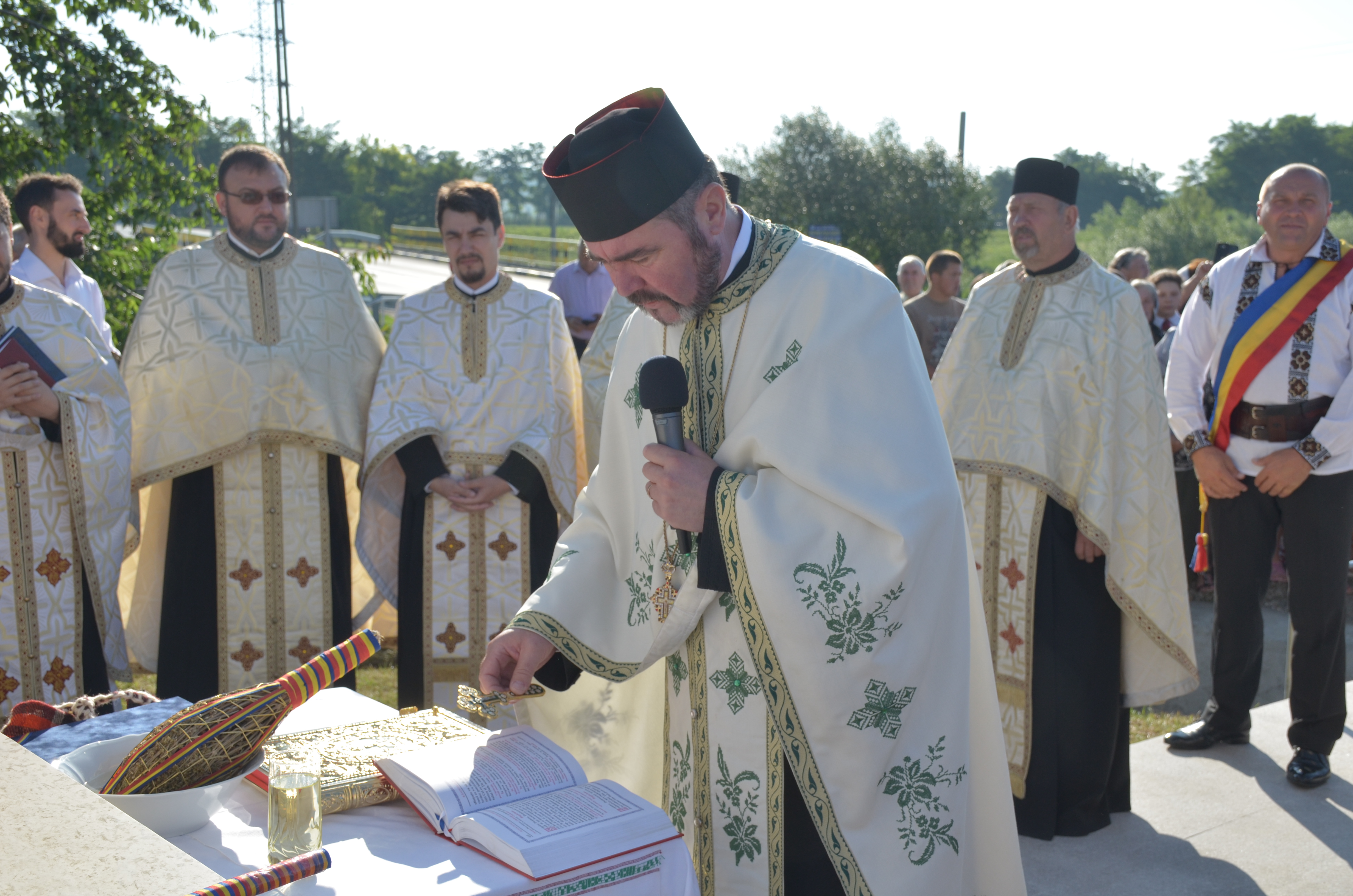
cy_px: 448
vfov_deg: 29.7
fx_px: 1688
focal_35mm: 45
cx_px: 676
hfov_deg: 43.7
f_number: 5.6
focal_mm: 30
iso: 250
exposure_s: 1/640
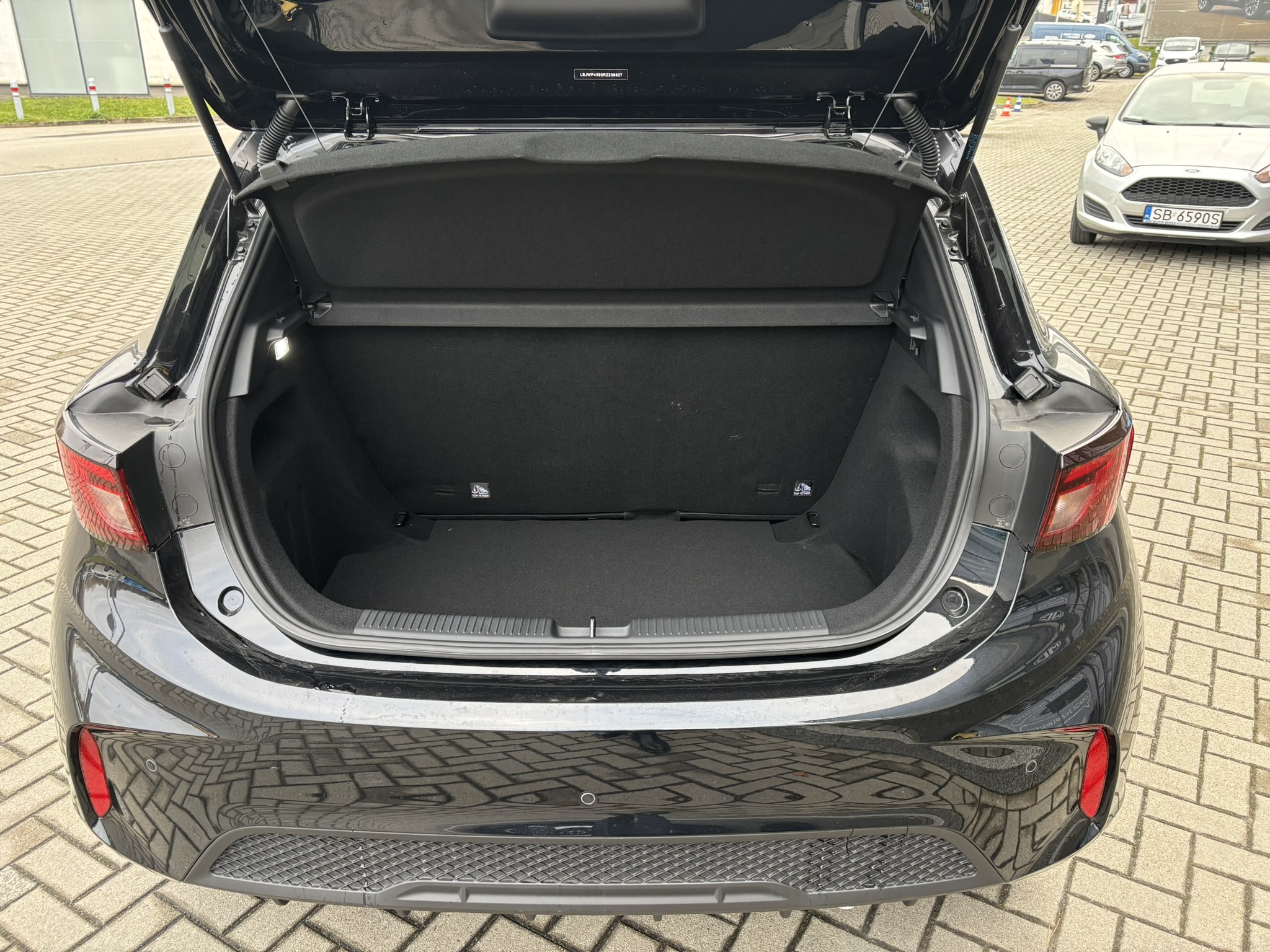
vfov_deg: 53.1
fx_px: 954
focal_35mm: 26
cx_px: 635
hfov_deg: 67.3
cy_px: 476
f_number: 1.6
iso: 125
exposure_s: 1/68
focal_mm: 5.96
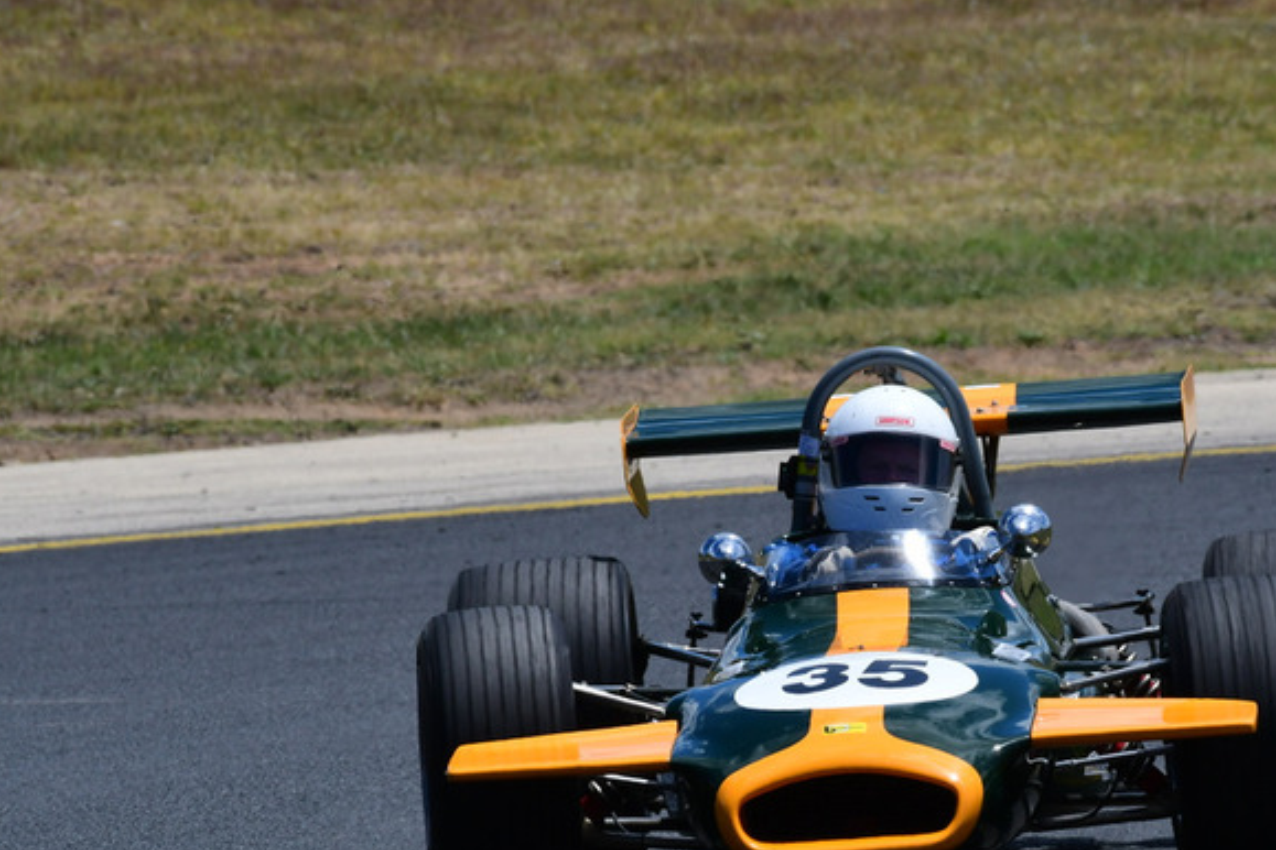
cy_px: 570
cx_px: 831
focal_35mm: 829
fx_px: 29381
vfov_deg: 1.7
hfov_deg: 2.5
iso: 320
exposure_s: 1/640
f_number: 13
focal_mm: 400
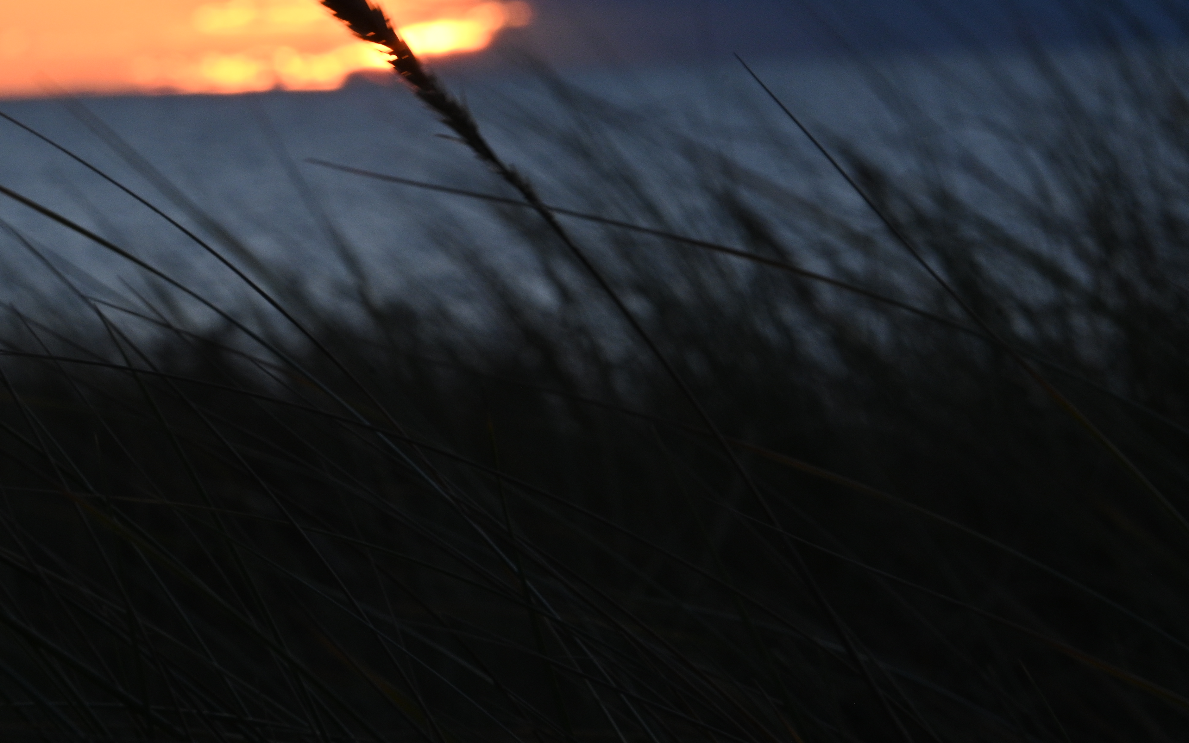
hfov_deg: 8.5
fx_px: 7972
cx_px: 439
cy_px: 112
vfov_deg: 5.3
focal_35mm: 246
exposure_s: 1/100
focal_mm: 150
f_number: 20
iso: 1000
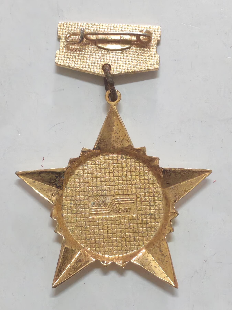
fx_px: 903
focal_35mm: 101
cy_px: 155
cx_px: 116
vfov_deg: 19.4
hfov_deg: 14.6
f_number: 1.95
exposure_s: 1/33
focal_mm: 5.52
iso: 1000
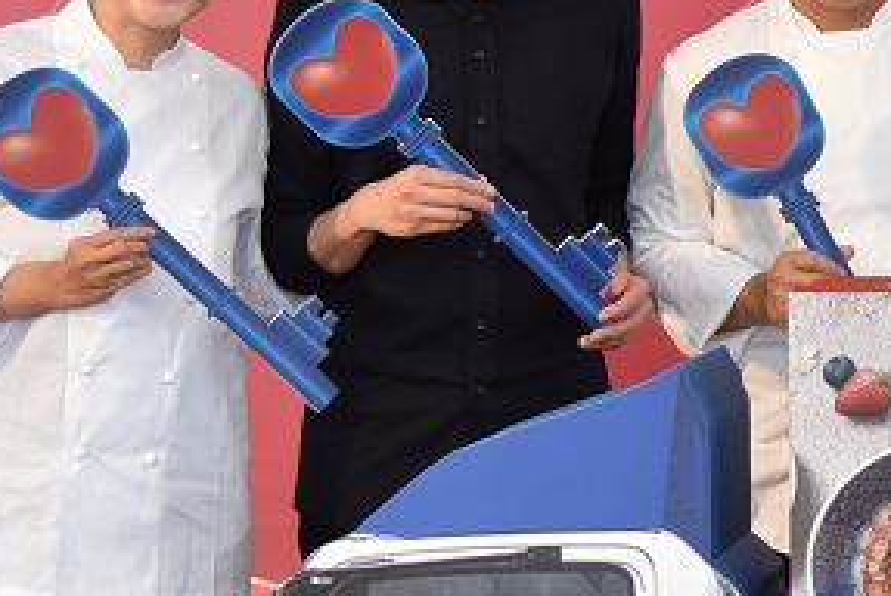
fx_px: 4559
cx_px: 1347
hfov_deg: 10.7
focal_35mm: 184
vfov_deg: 7.5
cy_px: 175
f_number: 4
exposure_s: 1/320
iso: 800
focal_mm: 44
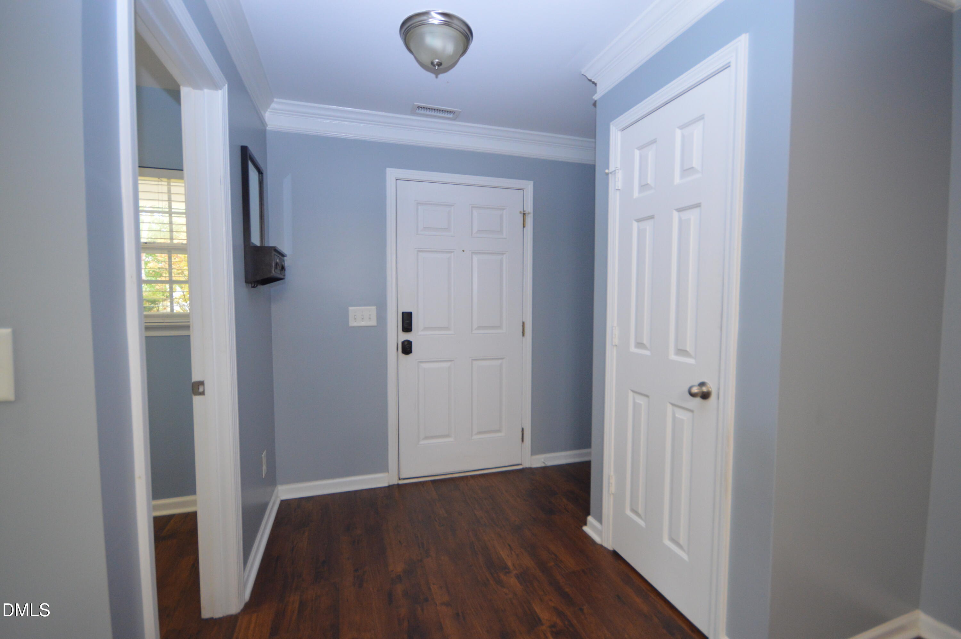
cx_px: 480
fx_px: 400
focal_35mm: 15
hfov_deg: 100.4
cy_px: 320
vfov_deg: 77.2
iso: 1000
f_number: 4
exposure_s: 1/60
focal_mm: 10
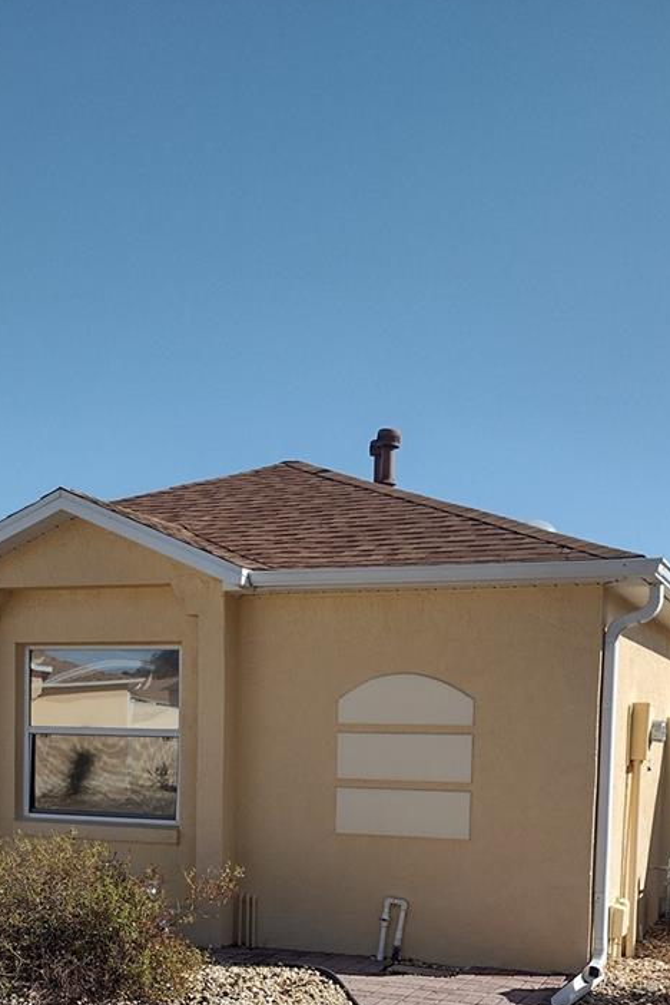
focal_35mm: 48
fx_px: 1340
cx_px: 291
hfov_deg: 28.0
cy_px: 840
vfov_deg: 39.1
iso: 100
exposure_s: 1/2003
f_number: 1.7
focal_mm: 4.71
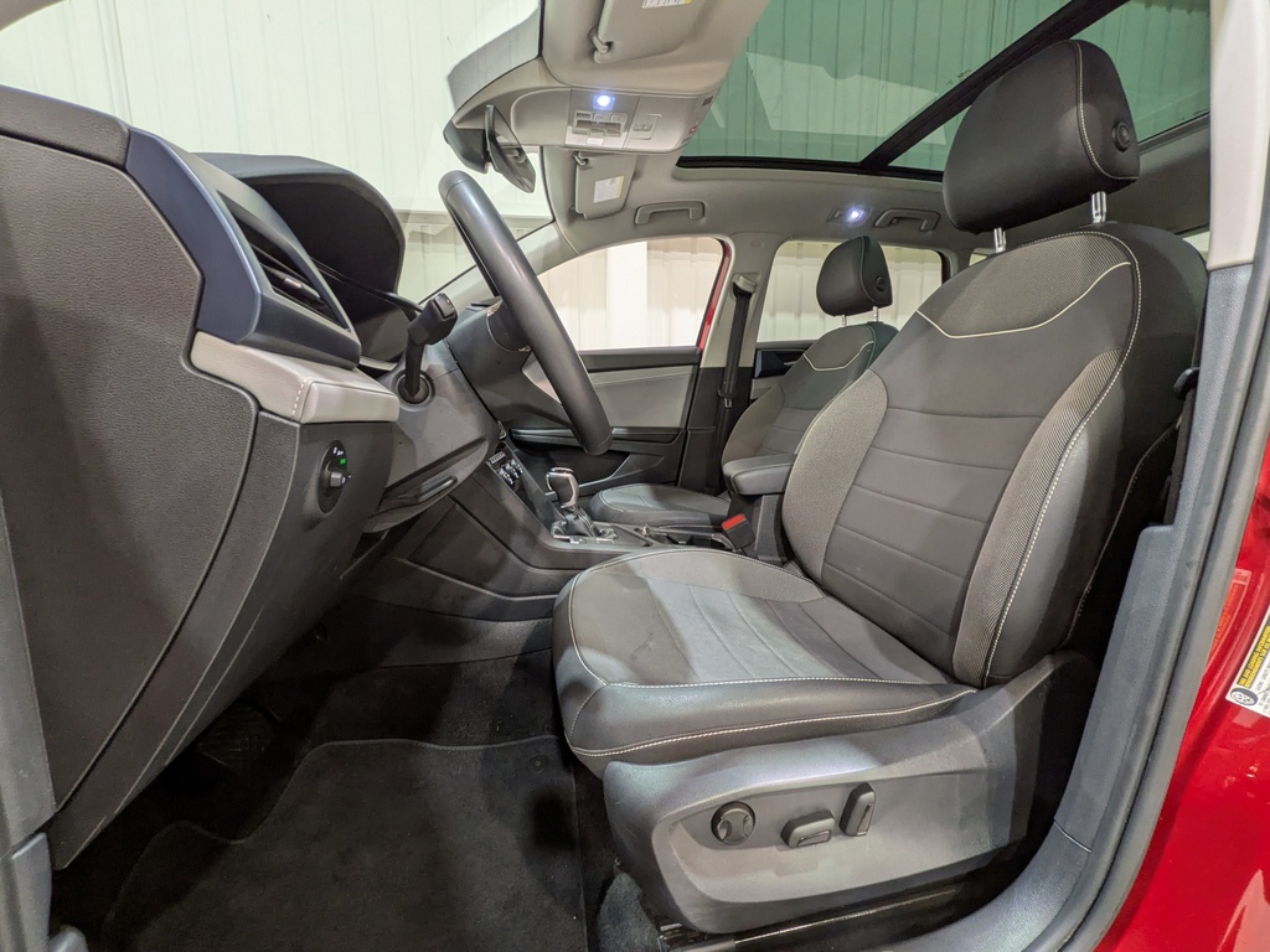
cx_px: 635
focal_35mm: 14
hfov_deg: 102.1
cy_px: 476
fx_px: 514
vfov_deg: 85.7
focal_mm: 1.83
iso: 114
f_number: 2.2
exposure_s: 1/40
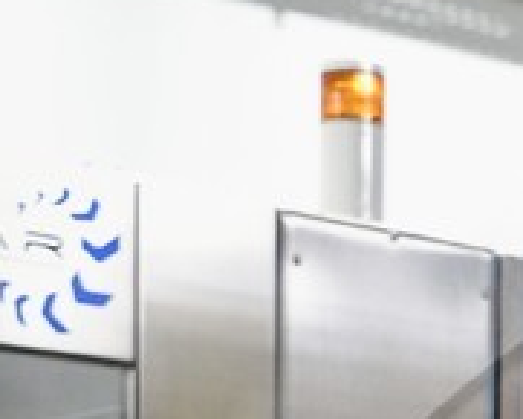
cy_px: 1224
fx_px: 3082
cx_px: 1127
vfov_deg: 7.0
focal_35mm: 199
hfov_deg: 9.0
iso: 1600
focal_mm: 24
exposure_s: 1/40
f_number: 4.5
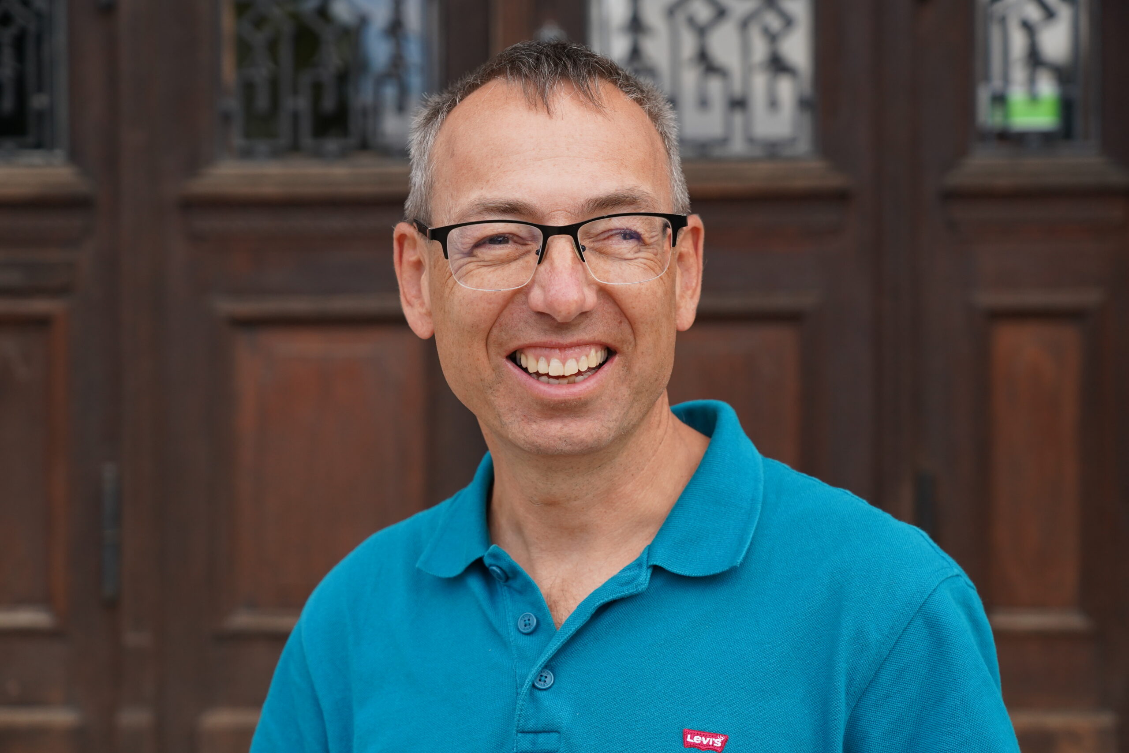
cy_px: 376
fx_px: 2289
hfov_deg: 27.7
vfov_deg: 18.7
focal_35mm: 73
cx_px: 564
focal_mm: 73
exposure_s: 1/1000
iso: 1000
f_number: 5.6
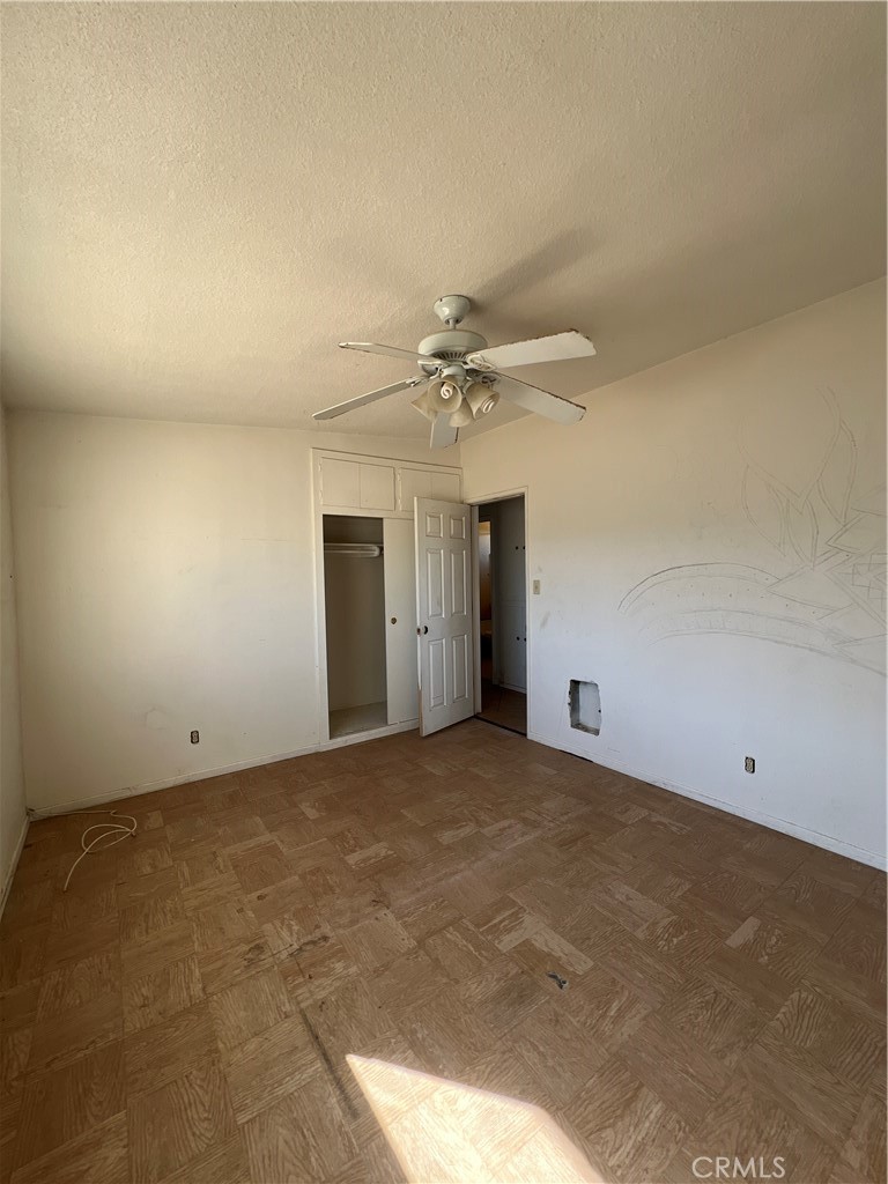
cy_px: 592
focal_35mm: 13
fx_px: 445
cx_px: 444
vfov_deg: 106.2
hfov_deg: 89.9
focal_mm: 1.57
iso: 40
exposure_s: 1/99
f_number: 1.8
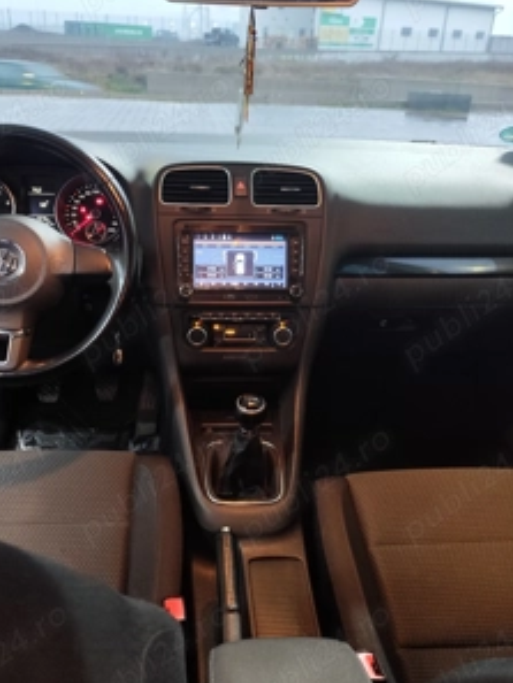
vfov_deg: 58.3
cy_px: 347
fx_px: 612
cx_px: 235
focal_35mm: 31
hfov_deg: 45.4
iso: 640
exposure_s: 1/20
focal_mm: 6.19
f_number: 1.65
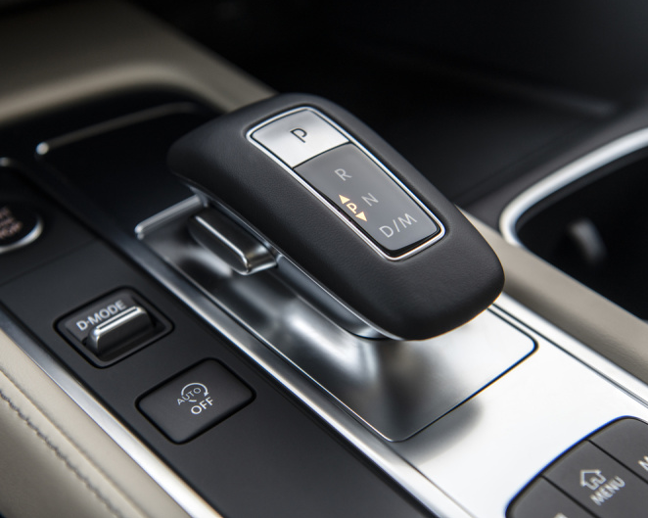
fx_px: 1131
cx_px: 298
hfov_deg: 32.0
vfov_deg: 25.8
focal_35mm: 59
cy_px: 258
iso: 200
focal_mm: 52
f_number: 4.5
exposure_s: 1/50
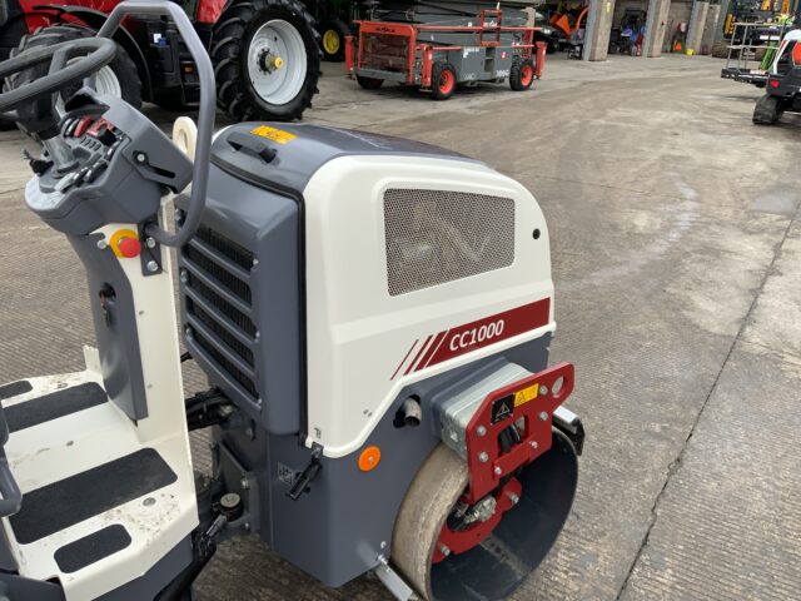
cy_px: 300
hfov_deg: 61.7
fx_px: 671
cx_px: 400
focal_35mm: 29
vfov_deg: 48.2
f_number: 1.8
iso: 16
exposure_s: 1/400
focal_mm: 3
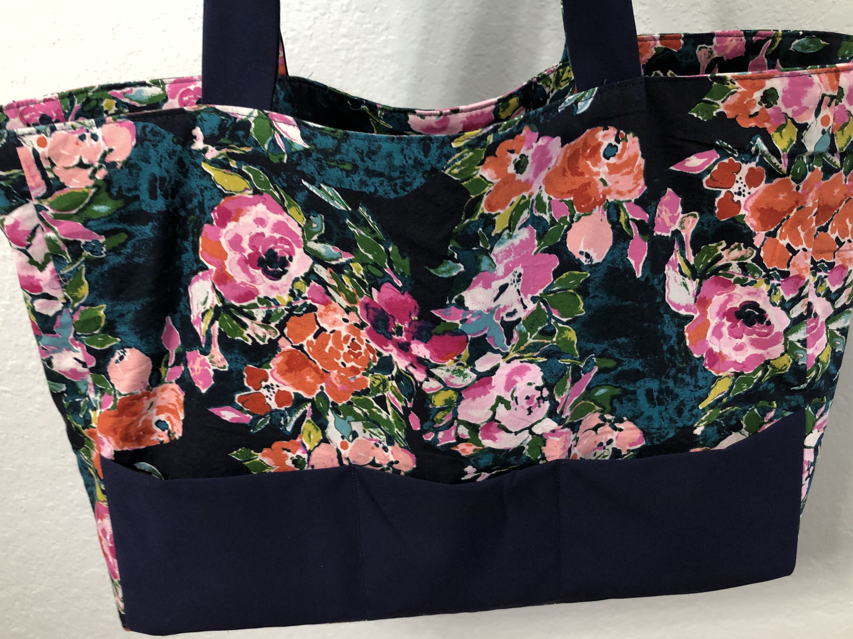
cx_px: 409
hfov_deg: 56.8
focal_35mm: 32
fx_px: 789
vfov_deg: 44.1
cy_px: 285
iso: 40
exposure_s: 1/15
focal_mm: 3.99
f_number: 1.8
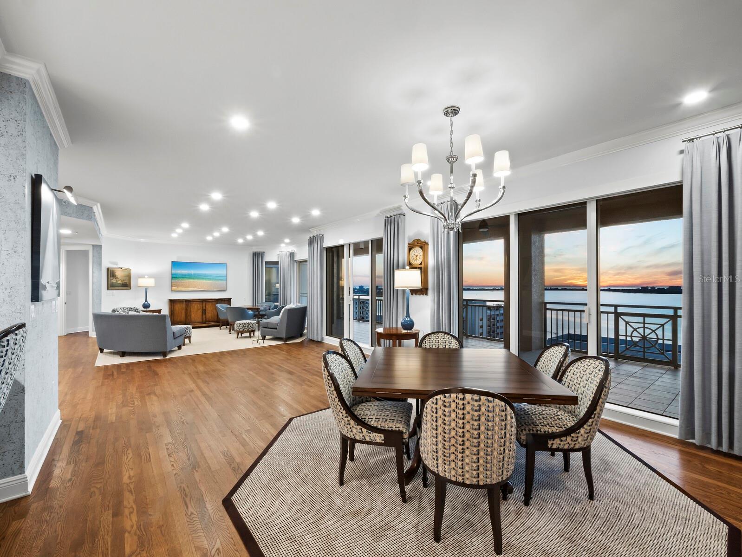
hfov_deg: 102.0
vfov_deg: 85.7
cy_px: 278
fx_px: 300
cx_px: 371
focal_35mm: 14
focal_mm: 7
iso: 320
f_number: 14
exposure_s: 1.6
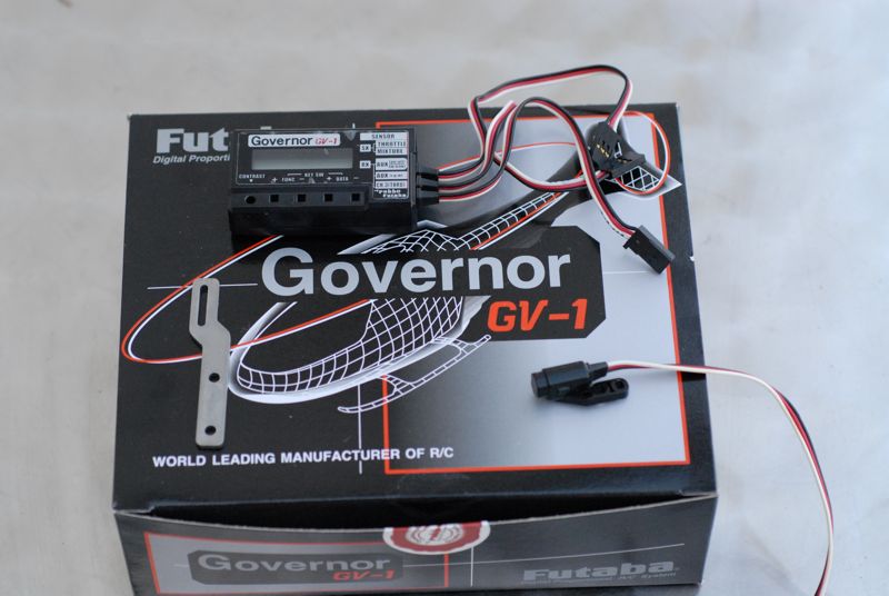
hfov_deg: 22.6
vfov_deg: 15.2
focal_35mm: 90
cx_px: 444
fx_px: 2226
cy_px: 298
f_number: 4.8
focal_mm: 60
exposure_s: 1/250
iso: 800
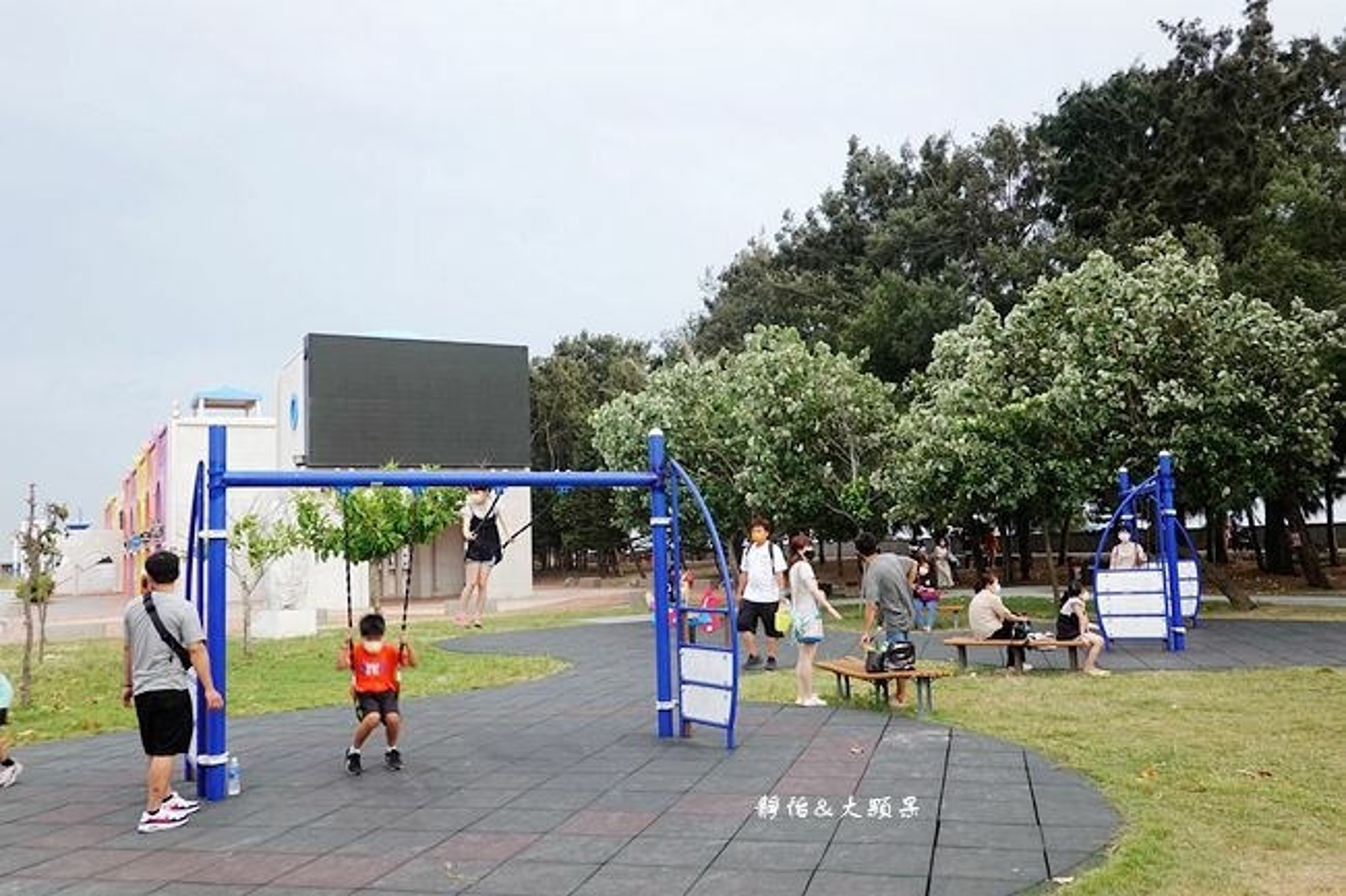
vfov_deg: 44.9
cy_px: 448
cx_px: 673
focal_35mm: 29
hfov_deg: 63.7
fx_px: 1084
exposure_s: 1/50
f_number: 3.2
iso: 125
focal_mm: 10.83
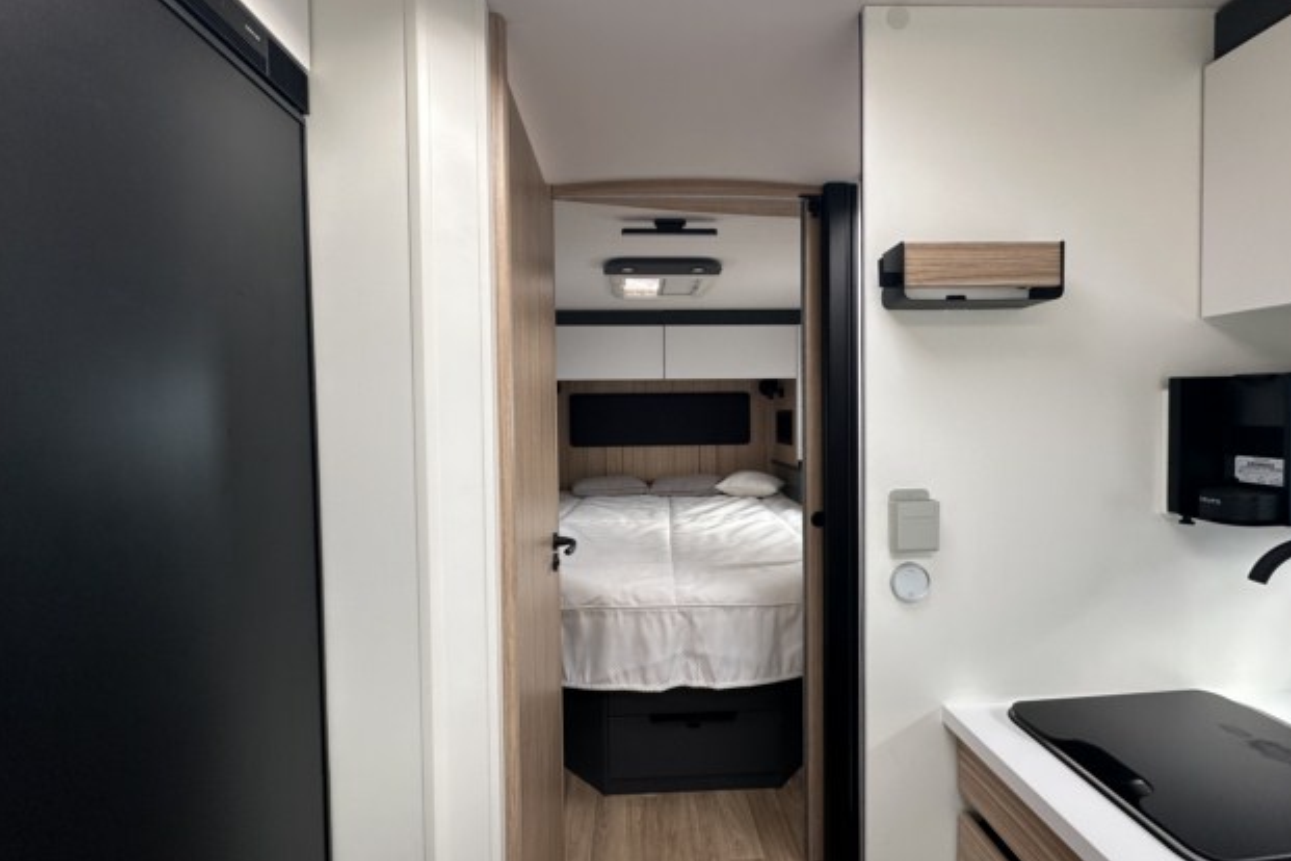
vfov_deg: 77.3
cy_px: 428
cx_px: 657
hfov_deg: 100.4
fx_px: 538
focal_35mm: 15
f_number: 2.2
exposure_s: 1/99
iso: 80
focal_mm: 2.22
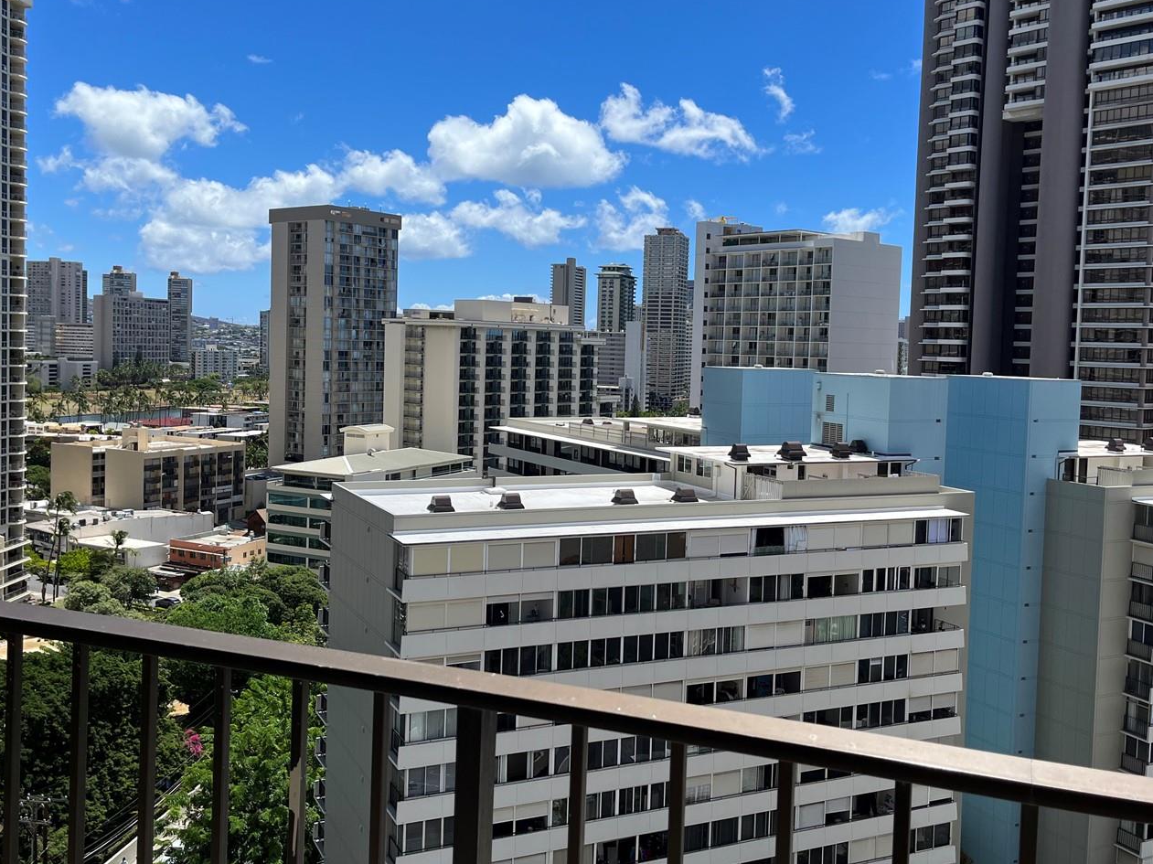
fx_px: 1099
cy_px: 389
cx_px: 561
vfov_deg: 42.9
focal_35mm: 33
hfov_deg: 55.4
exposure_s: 1/4016
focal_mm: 5.1
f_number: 1.6
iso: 50
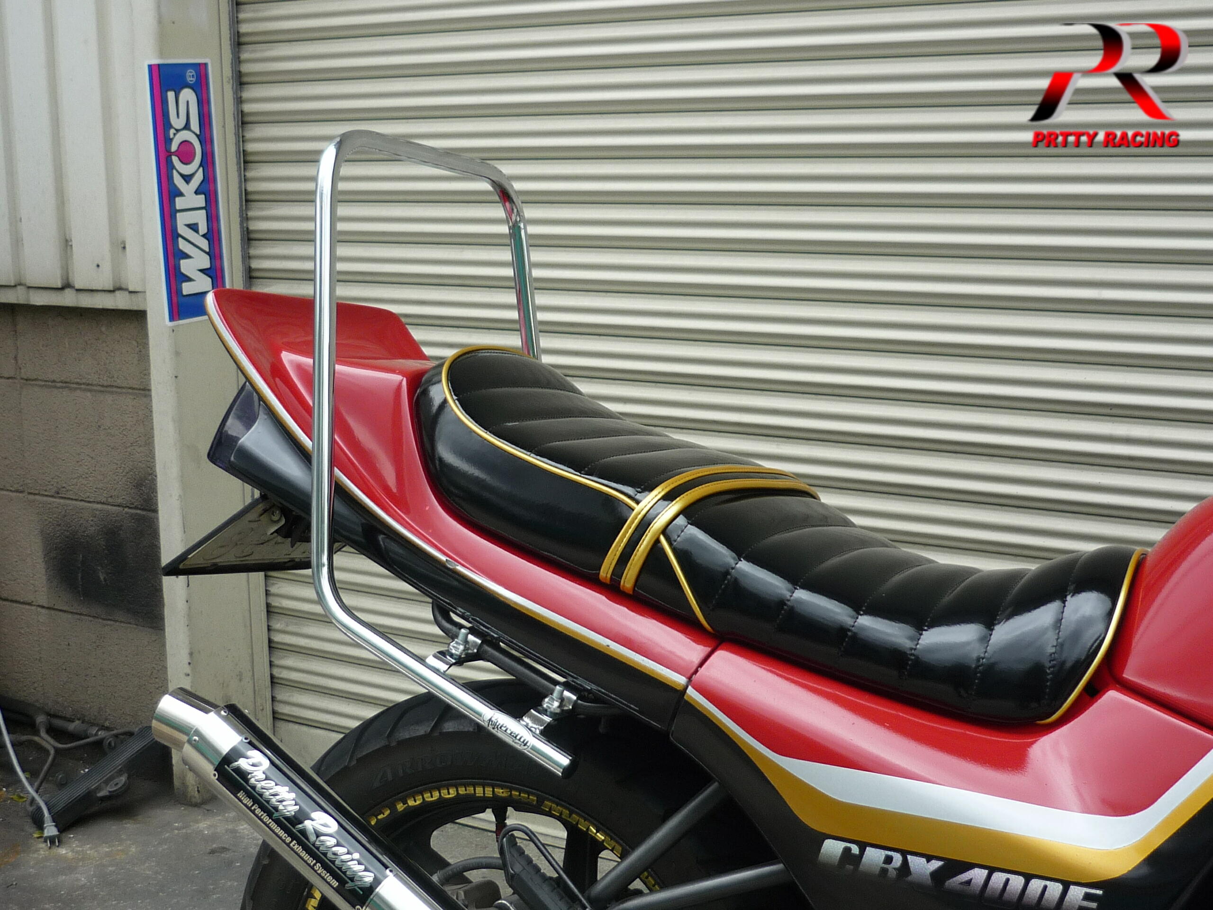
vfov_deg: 29.7
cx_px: 606
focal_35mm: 49
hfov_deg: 38.9
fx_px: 1717
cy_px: 455
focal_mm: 6.3
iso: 100
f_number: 2.9
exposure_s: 1/200
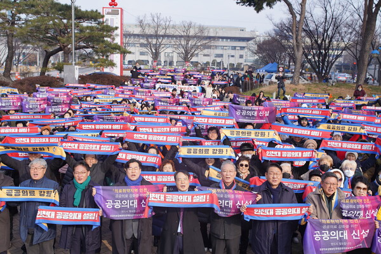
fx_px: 370
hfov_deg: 54.5
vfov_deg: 37.8
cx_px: 190
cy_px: 127
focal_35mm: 35
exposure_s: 1/250
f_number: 6.3
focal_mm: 35
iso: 125
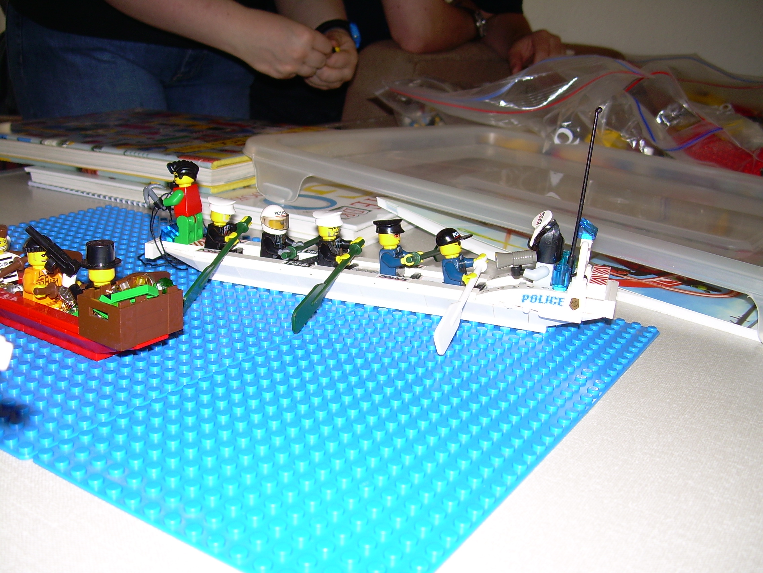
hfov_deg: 49.0
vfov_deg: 37.7
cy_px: 286
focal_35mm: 38
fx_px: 838
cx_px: 382
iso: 50
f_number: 2.8
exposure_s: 1/60
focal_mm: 6.3
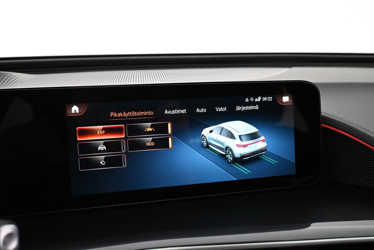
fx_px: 296
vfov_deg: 45.7
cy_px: 125
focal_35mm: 28
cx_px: 187
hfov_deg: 64.6
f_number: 3.8
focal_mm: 19
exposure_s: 1/100
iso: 4000
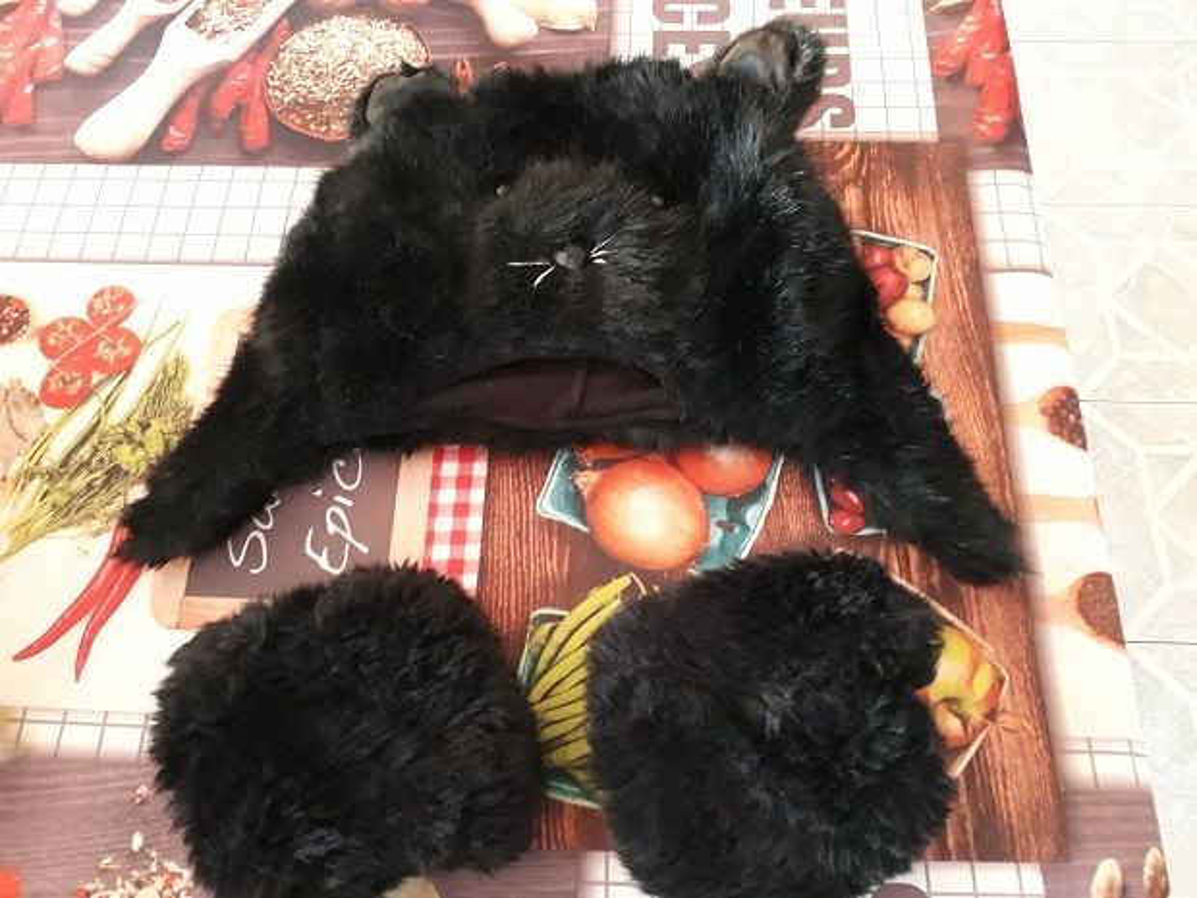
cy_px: 449
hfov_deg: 65.3
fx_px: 934
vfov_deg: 51.4
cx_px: 598
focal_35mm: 27
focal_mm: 3.71
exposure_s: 1/25
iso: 500
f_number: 1.7
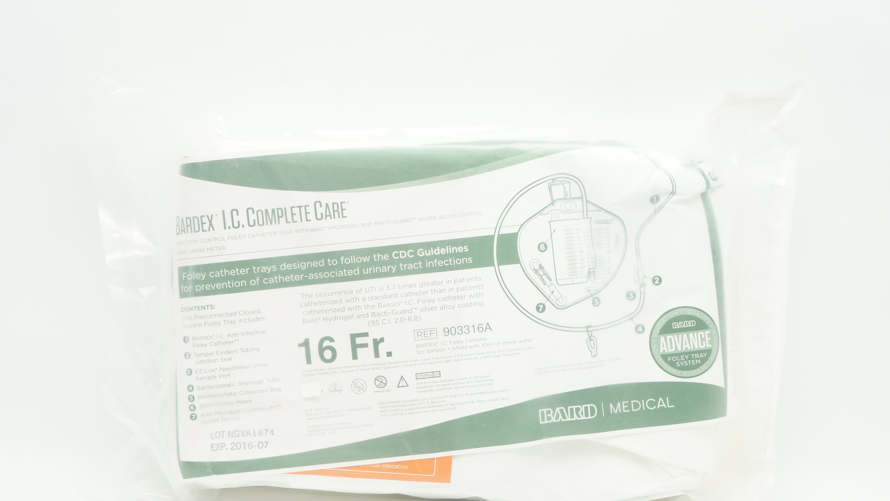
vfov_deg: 20.5
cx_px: 442
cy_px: 294
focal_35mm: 59
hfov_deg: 35.7
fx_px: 1381
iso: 400
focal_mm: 37
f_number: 10
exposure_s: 1/15
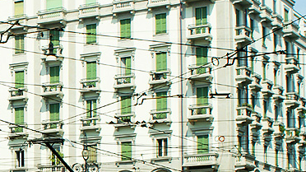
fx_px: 981
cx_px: -98
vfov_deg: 10.0
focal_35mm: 121
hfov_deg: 16.7
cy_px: 153
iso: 200
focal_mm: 28
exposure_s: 1/320
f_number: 9
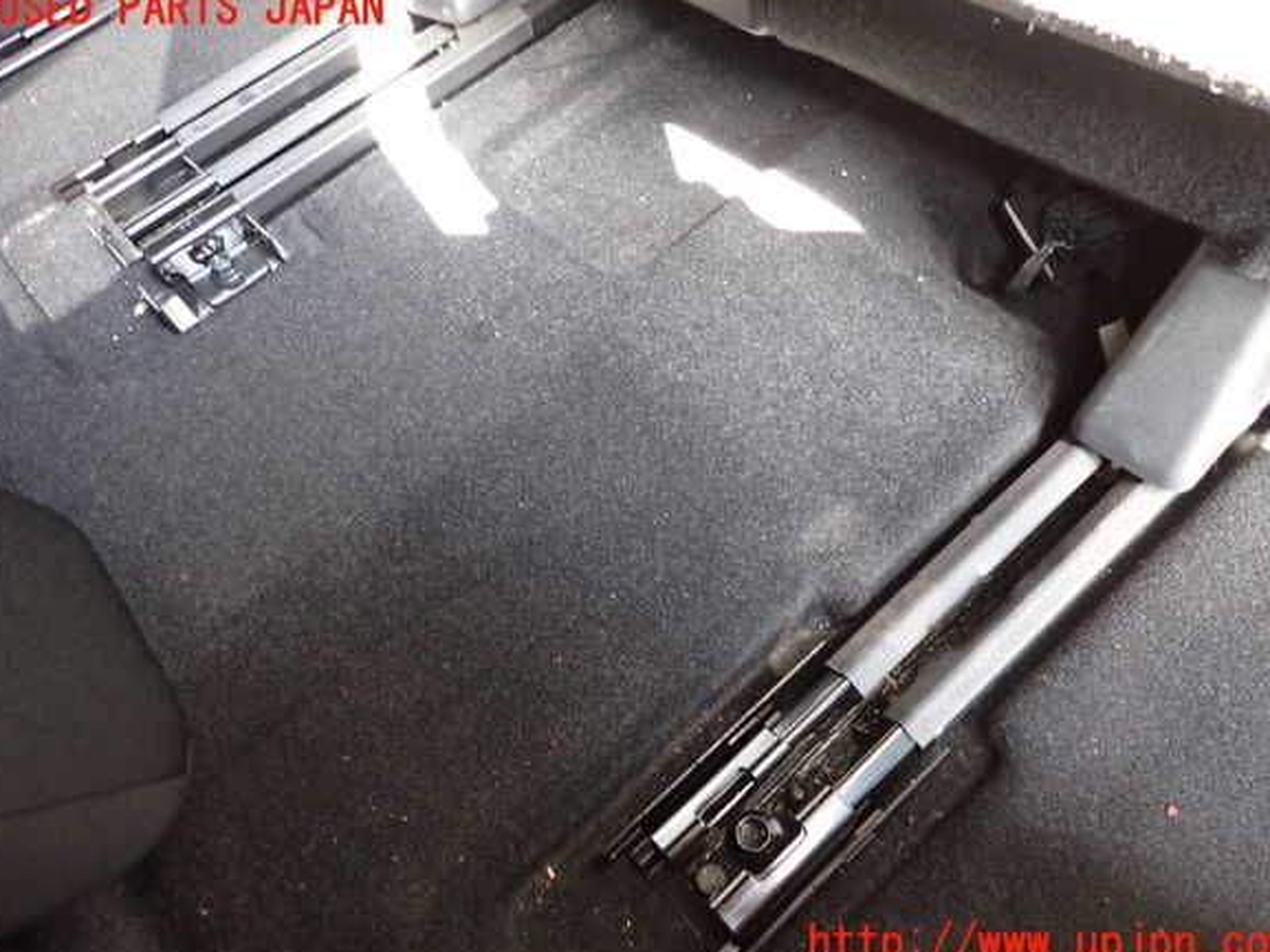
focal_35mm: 26
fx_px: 954
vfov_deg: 53.1
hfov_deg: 67.3
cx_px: 645
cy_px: 477
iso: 500
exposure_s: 1/30
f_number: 2
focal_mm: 4.5
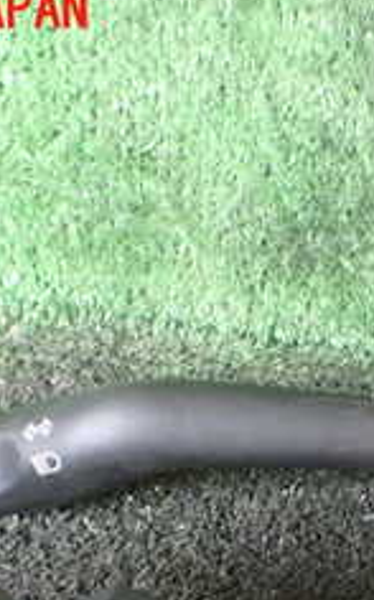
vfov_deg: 24.7
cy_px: 552
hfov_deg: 15.7
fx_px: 1324
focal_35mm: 81
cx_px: 389
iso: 800
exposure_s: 1/50
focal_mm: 5.4
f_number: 2.3
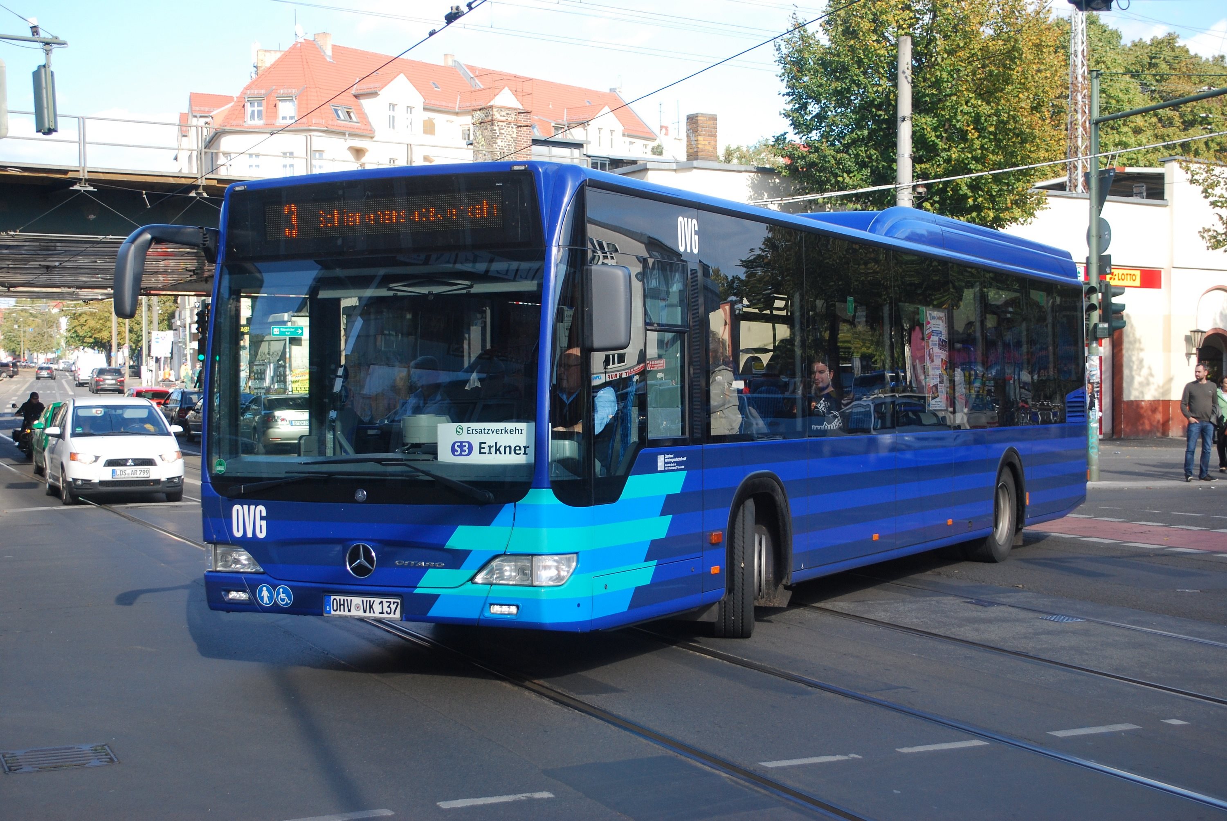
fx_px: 1792
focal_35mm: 52
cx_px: 614
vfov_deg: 25.8
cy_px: 410
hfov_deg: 37.8
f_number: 5.3
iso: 320
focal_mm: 35
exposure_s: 1/500
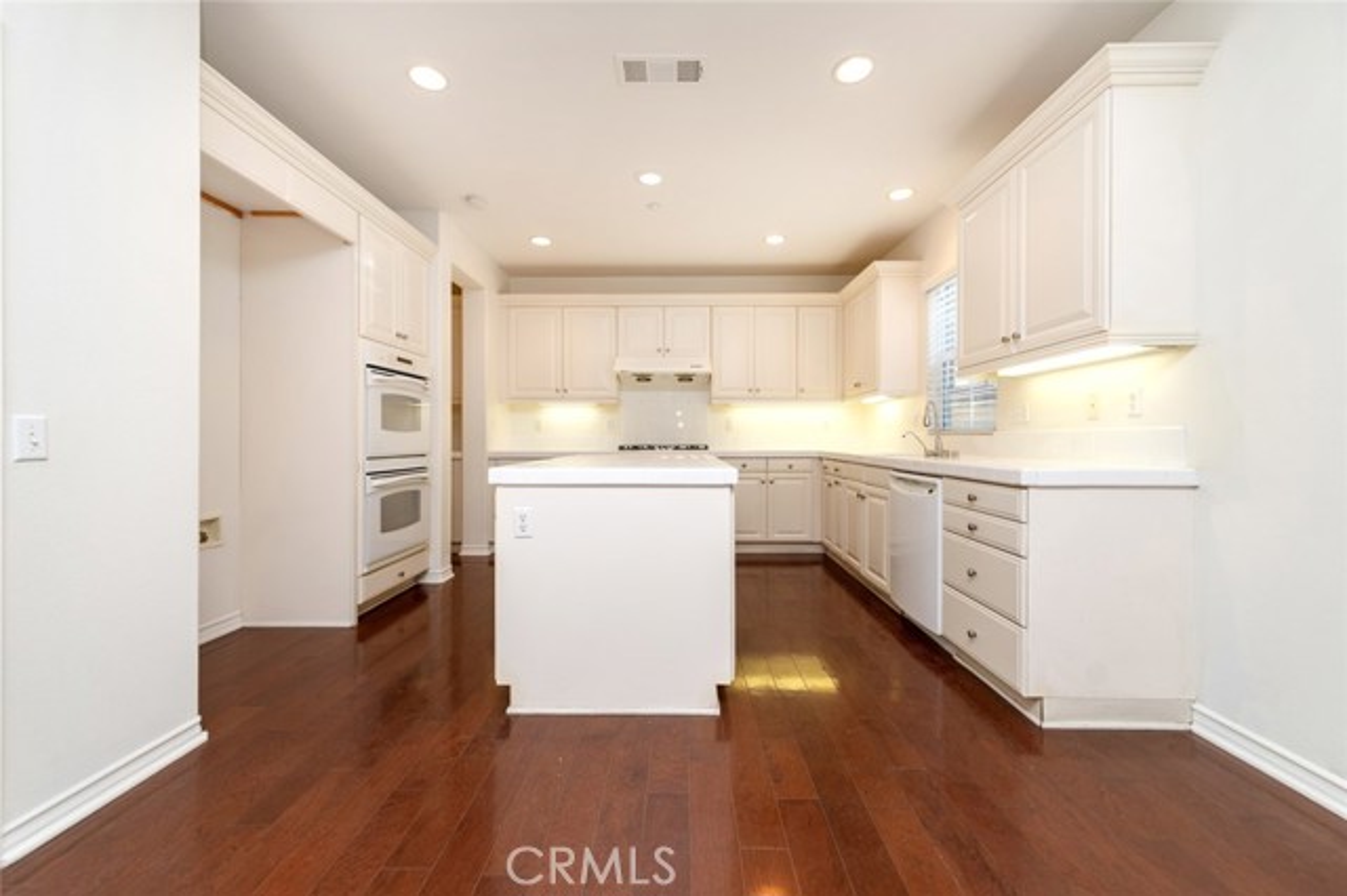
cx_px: 674
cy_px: 448
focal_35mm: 14
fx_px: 524
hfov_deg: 104.3
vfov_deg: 81.1
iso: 360
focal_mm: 14
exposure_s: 1/60
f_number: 4
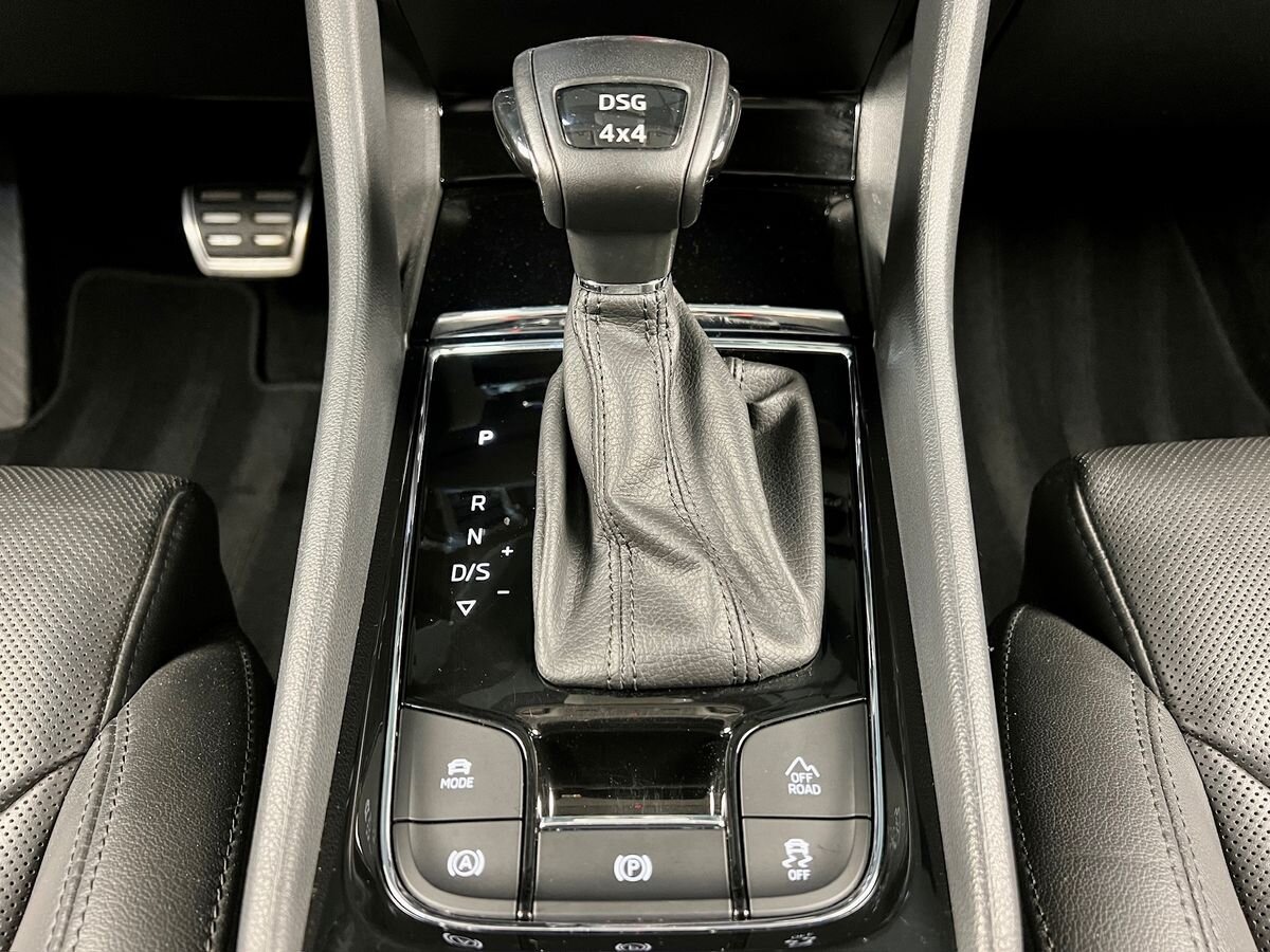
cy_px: 476
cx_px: 635
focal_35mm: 26
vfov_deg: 53.1
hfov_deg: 67.3
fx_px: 954
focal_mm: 5.7
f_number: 1.5
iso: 400
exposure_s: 1/33
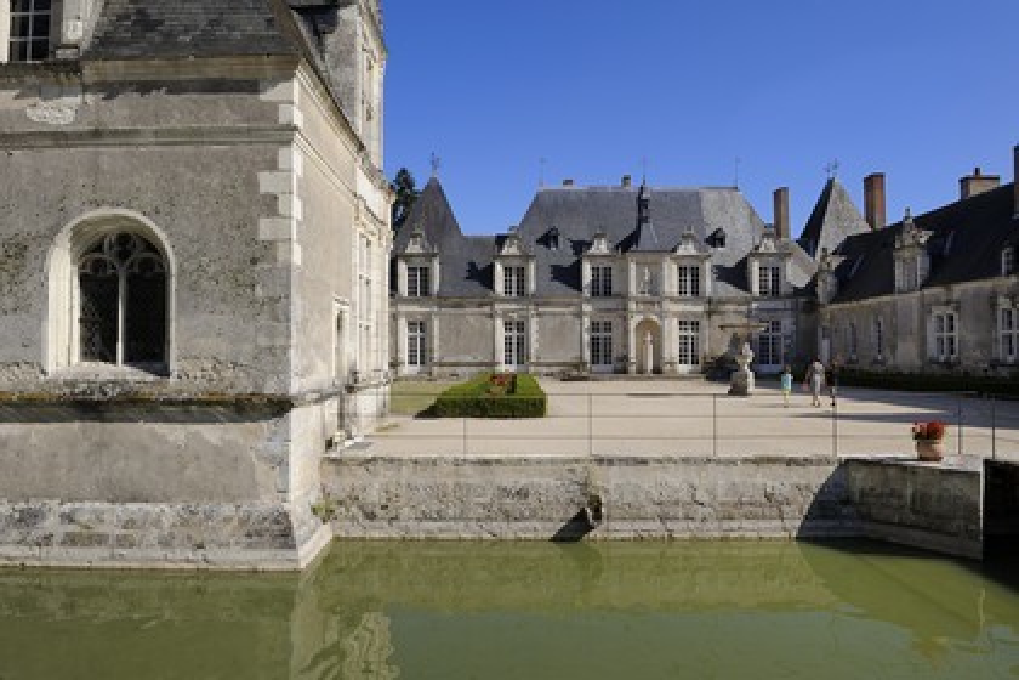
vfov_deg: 53.1
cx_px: 510
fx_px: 679
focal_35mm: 24
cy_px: 340
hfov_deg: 73.7
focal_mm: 24
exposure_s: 1/160
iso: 200
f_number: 14
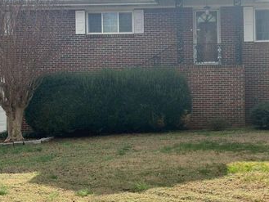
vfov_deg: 20.2
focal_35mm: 73
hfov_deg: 26.5
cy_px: 94
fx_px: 567
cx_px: 175
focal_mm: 6.86
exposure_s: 1/3257
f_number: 1.78
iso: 80
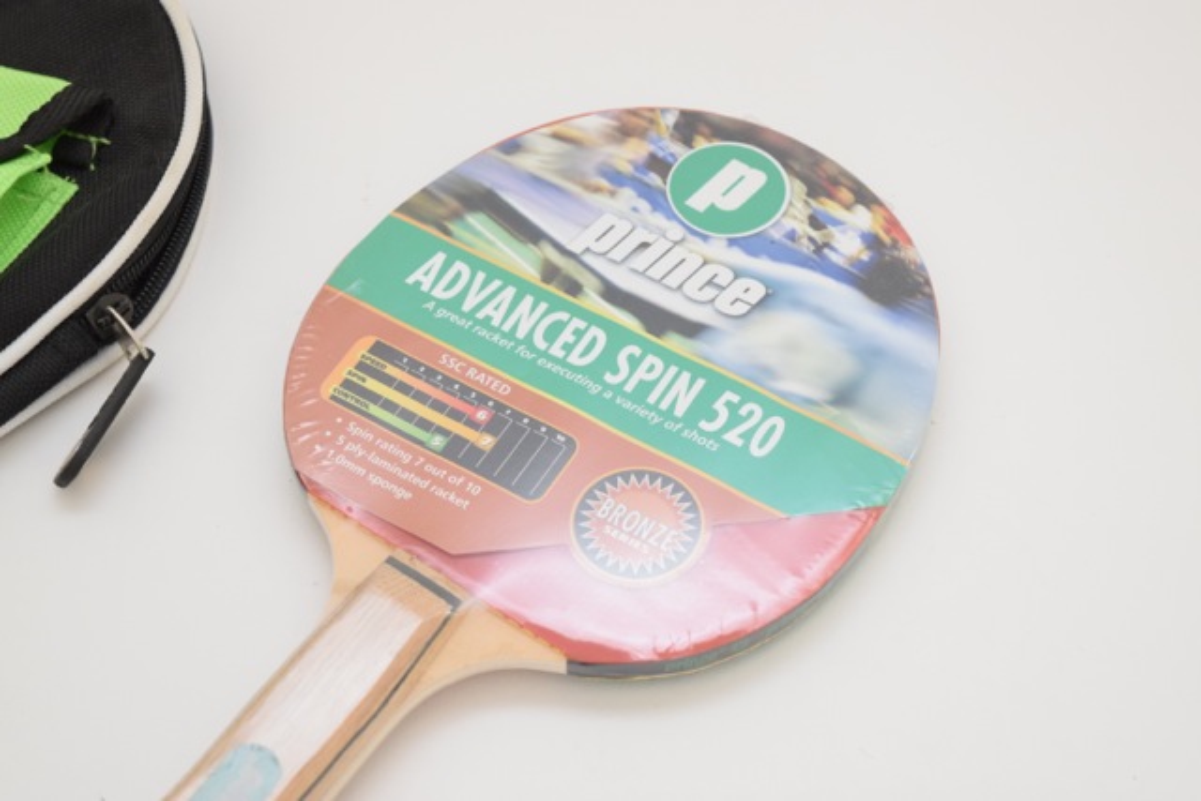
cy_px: 400
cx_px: 600
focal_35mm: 69
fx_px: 2302
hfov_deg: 29.2
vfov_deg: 19.7
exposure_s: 1/125
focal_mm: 46
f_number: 5.6
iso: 1600
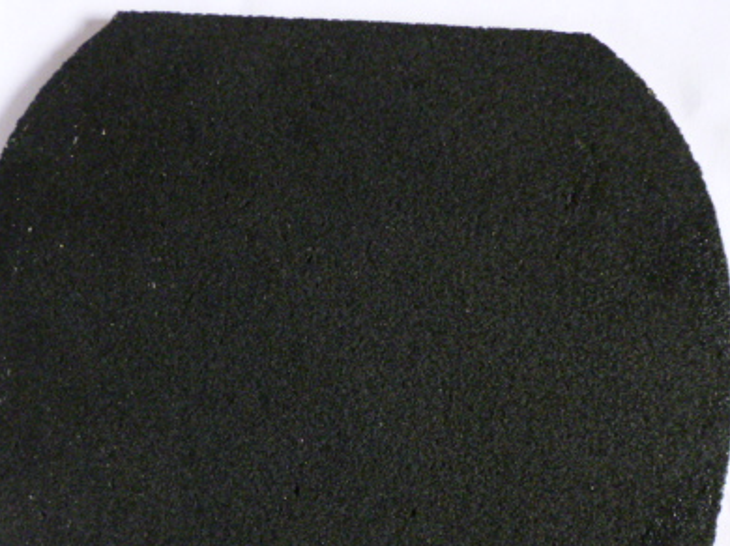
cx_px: 324
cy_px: 413
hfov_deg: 41.2
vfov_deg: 30.9
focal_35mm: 46
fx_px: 969
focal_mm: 5
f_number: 3.1
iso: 400
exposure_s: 1/40
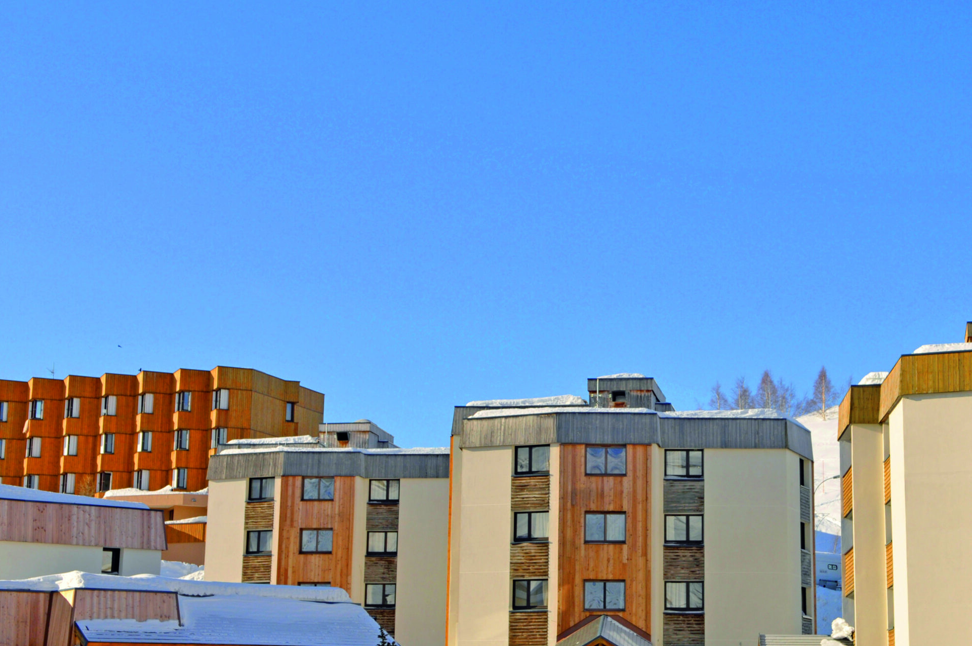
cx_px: 641
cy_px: 358
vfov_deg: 20.0
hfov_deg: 29.5
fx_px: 1834
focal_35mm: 68
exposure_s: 1/750
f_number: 6.7
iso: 200
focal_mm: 34
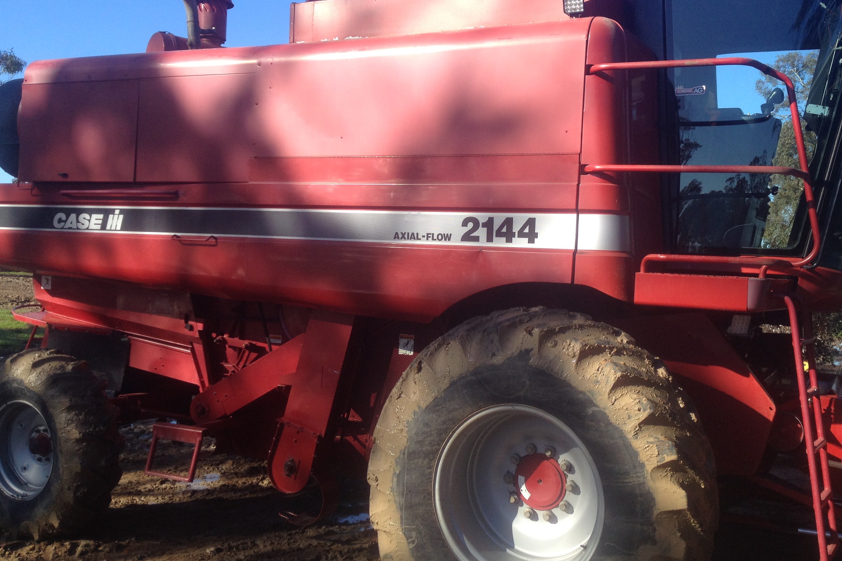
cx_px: 479
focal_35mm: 42
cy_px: 242
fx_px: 982
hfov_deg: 46.3
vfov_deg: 31.9
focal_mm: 4.28
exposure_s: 1/778
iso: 50
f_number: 2.4
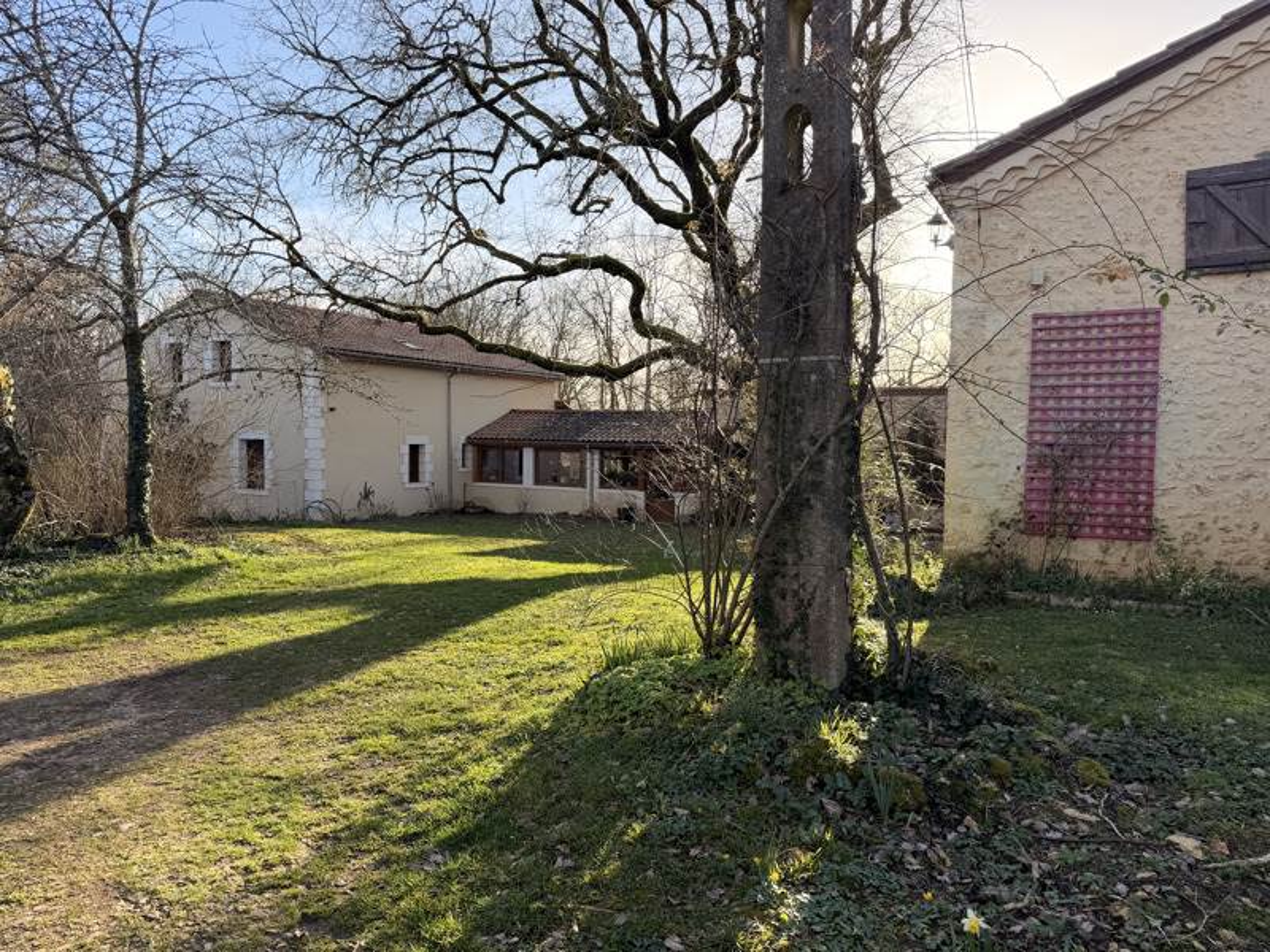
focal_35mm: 24
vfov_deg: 56.8
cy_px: 476
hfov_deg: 71.6
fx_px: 881
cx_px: 635
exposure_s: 1/955
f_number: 1.78
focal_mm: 6.76
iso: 80
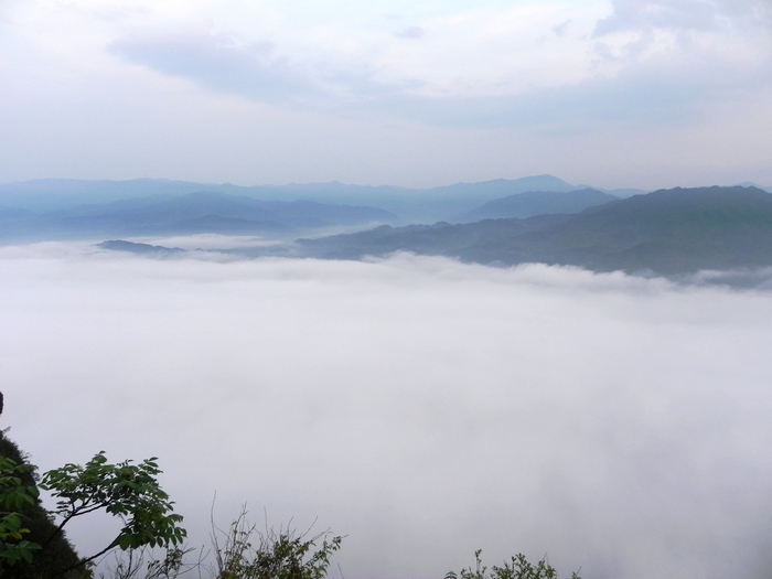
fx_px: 580
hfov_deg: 67.3
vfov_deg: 53.1
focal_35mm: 26
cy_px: 290
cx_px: 386
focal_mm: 4.6
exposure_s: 1/77.4
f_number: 3.5
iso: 160
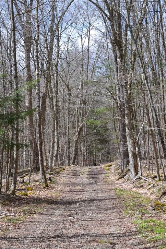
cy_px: 124
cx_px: 83
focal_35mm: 82
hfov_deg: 16.6
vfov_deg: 24.6
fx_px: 571
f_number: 10
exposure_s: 1/250
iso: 400
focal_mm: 55
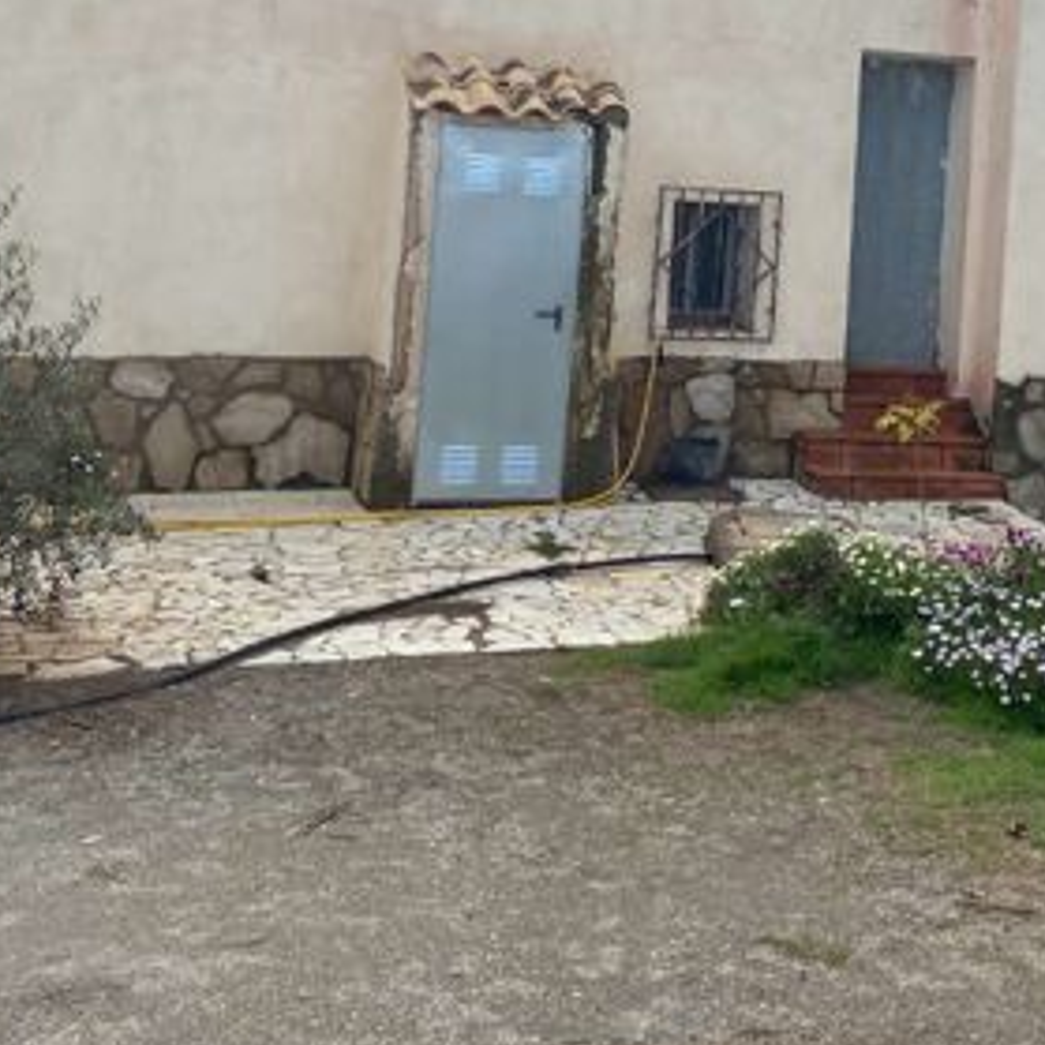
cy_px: 142
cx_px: 912
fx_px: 1981
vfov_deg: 28.6
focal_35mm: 58
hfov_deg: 28.6
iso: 32
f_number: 1.8
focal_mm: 4.25
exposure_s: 1/2817
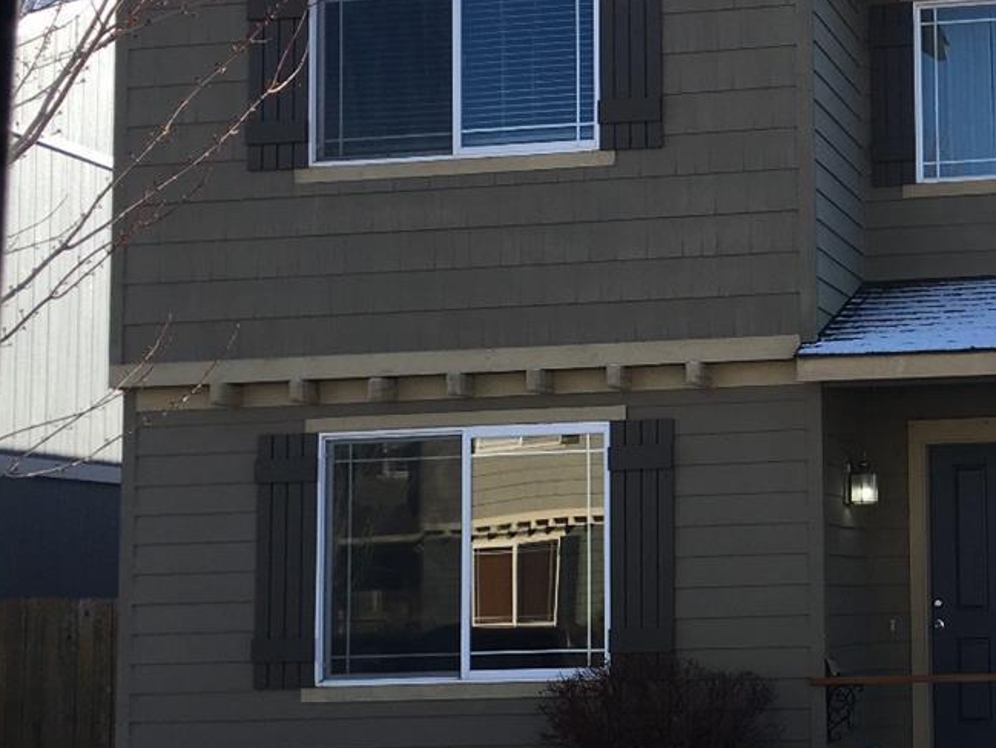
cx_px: 1034
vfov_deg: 21.9
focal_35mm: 67
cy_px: 422
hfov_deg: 27.1
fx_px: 1928
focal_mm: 4.15
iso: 25
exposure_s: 1/855
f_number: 2.2
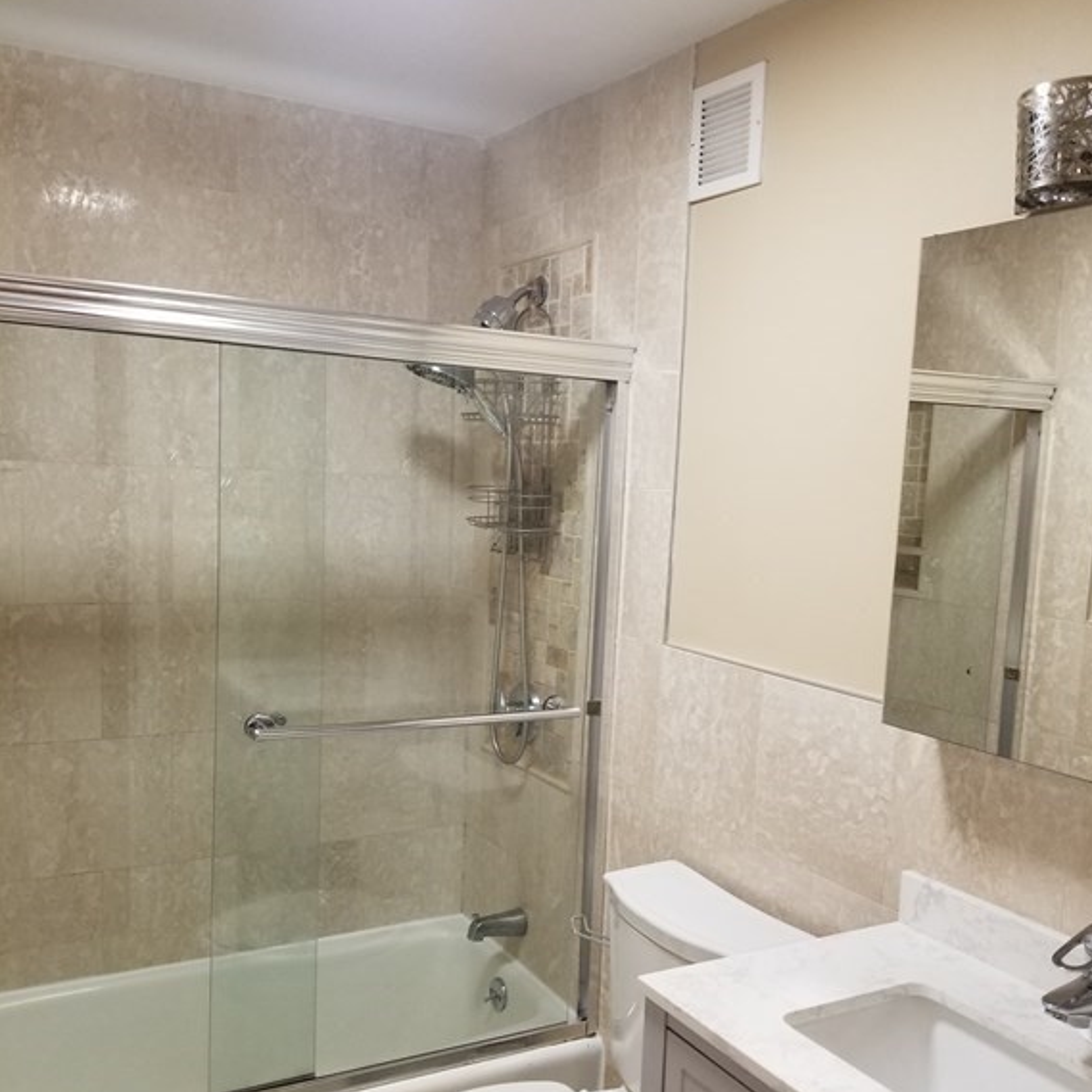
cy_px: 618
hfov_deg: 52.5
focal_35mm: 31
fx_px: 1106
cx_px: 549
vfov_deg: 52.4
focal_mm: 4.25
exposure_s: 1/30
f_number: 1.7
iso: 160
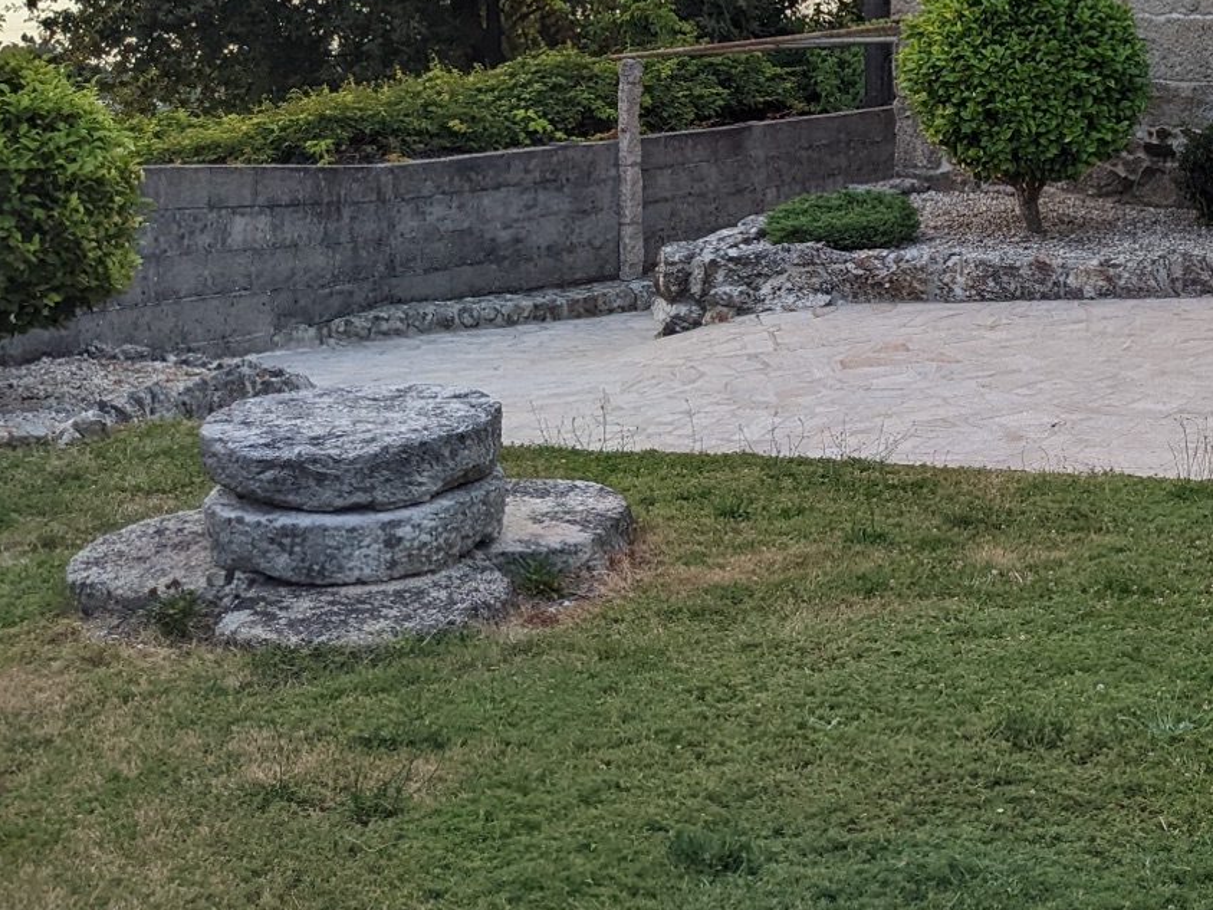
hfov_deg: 27.4
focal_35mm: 64
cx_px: 1365
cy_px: 102
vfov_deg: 22.4
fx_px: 2243
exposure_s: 1/711
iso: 43
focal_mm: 4.38
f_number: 1.73
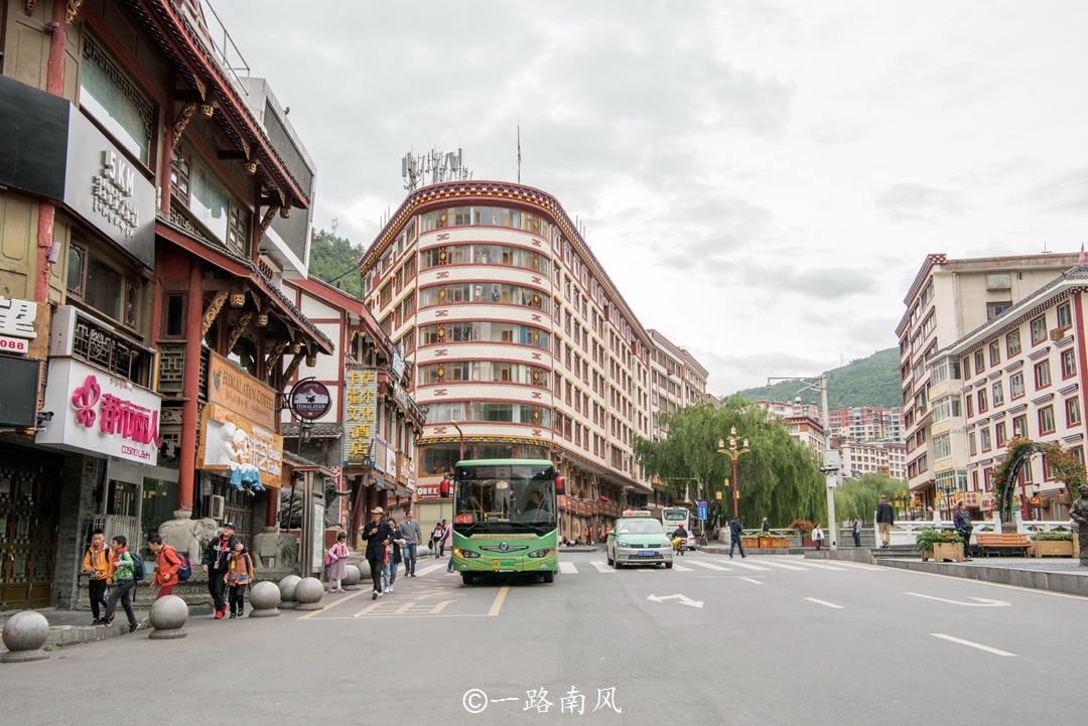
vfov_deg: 36.9
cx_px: 544
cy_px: 363
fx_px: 1088
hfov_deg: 53.1
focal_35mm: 36
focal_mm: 36
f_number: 10
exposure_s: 1/100
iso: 250
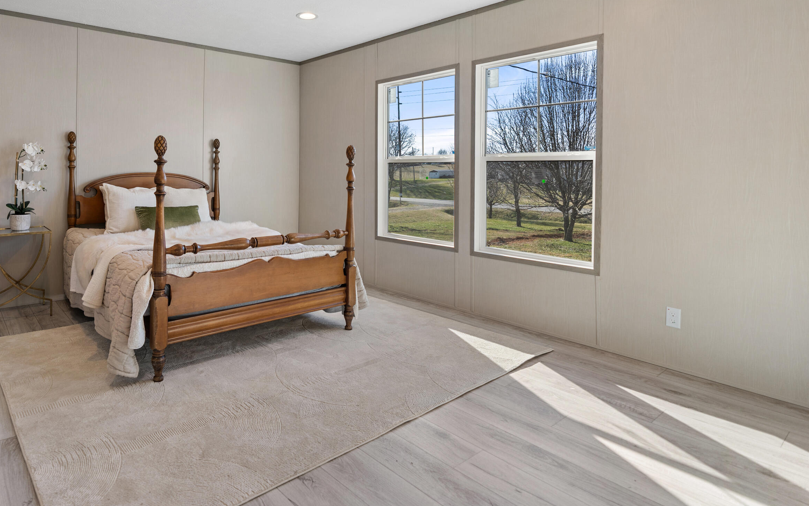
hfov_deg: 80.9
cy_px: 168
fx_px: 463
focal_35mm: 21
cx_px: 308
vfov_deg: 56.0
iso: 250
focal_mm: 16
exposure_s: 1/40
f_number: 2.8
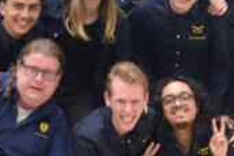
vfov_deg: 11.7
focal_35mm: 117
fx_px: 764
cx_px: 113
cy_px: 39
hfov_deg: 17.4
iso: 1100
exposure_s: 1/60
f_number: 4
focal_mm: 27
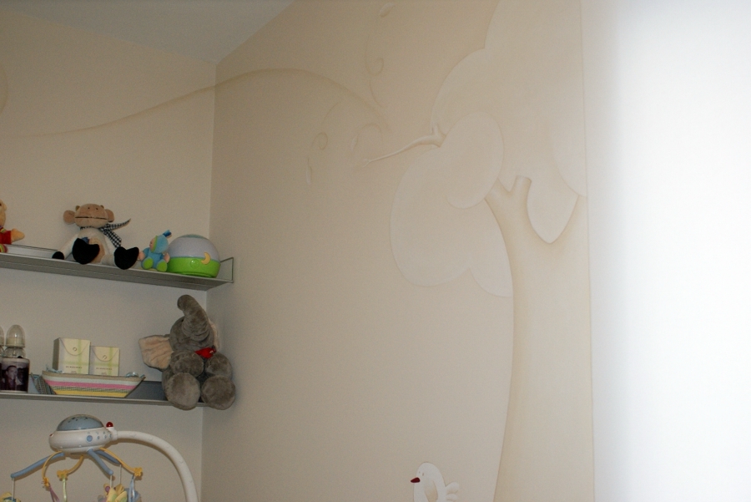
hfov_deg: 46.4
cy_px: 251
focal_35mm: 42
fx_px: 877
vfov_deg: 31.9
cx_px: 376
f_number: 4.5
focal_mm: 28
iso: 400
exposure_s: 1/60
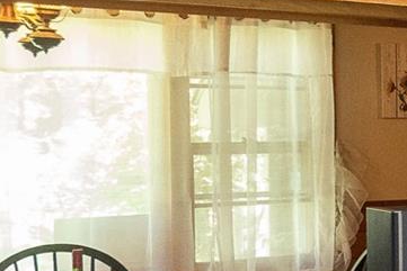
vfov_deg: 15.6
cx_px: 992
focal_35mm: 85
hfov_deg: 14.6
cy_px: 310
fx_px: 961
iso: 2800
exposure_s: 1/60
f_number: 5.6
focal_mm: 10
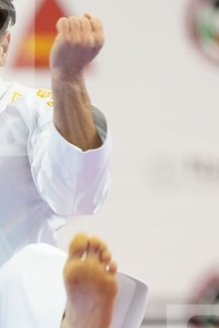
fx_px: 5770
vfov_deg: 3.3
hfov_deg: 2.2
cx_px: -46
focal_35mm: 633
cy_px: 383
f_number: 2.8
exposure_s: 1/500
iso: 1600
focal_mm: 200
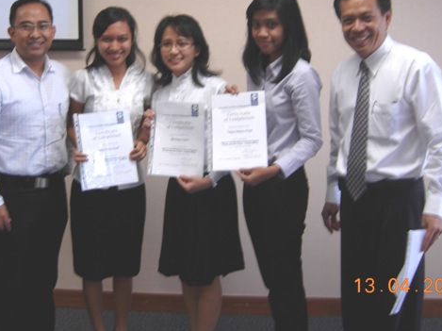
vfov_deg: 25.9
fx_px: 714
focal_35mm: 56
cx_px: 191
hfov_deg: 34.3
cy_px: 107
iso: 50
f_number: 2.9
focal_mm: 8.5
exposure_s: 1/14.6
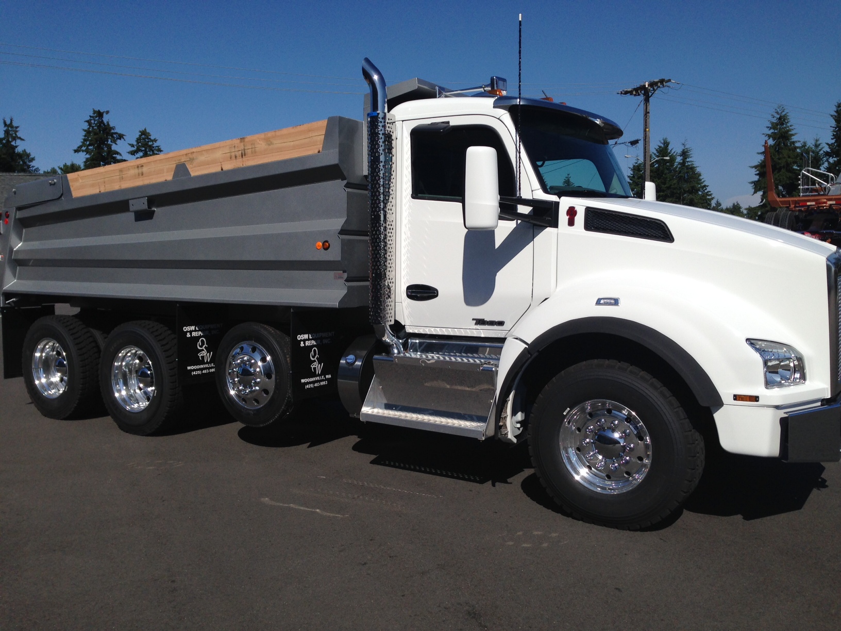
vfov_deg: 42.9
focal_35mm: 33
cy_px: 316
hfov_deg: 55.4
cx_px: 420
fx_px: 802
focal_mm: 4.12
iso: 50
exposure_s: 1/3623
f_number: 2.4
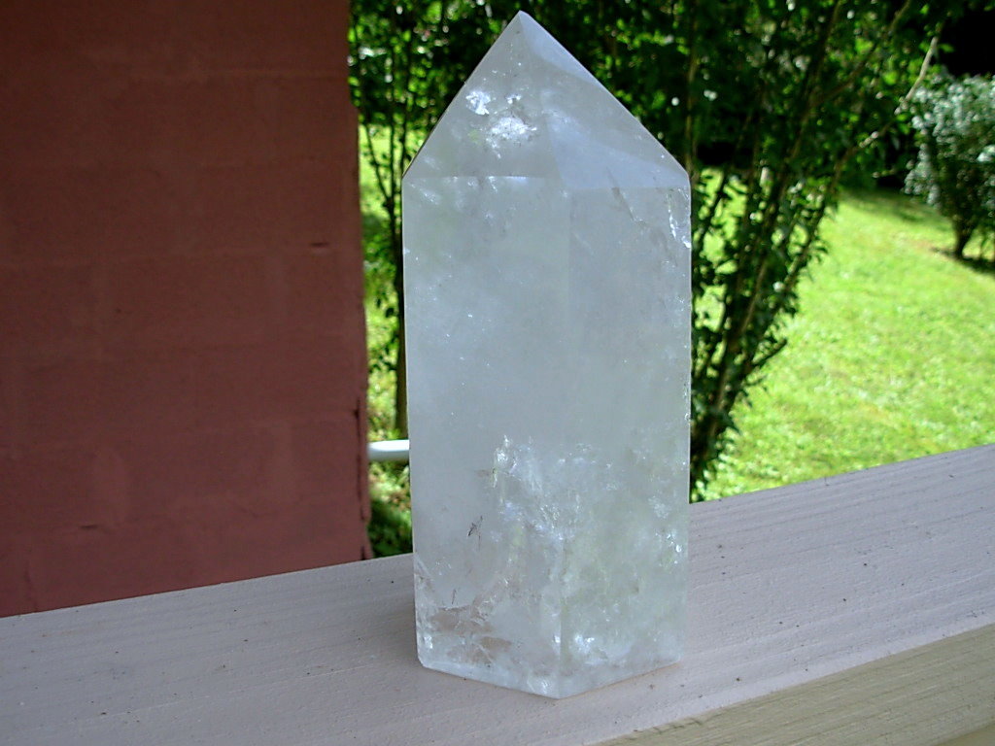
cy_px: 373
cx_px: 498
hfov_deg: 49.0
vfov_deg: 37.7
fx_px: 1092
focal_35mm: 38
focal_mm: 6.3
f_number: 2.9
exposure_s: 1/431
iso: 50
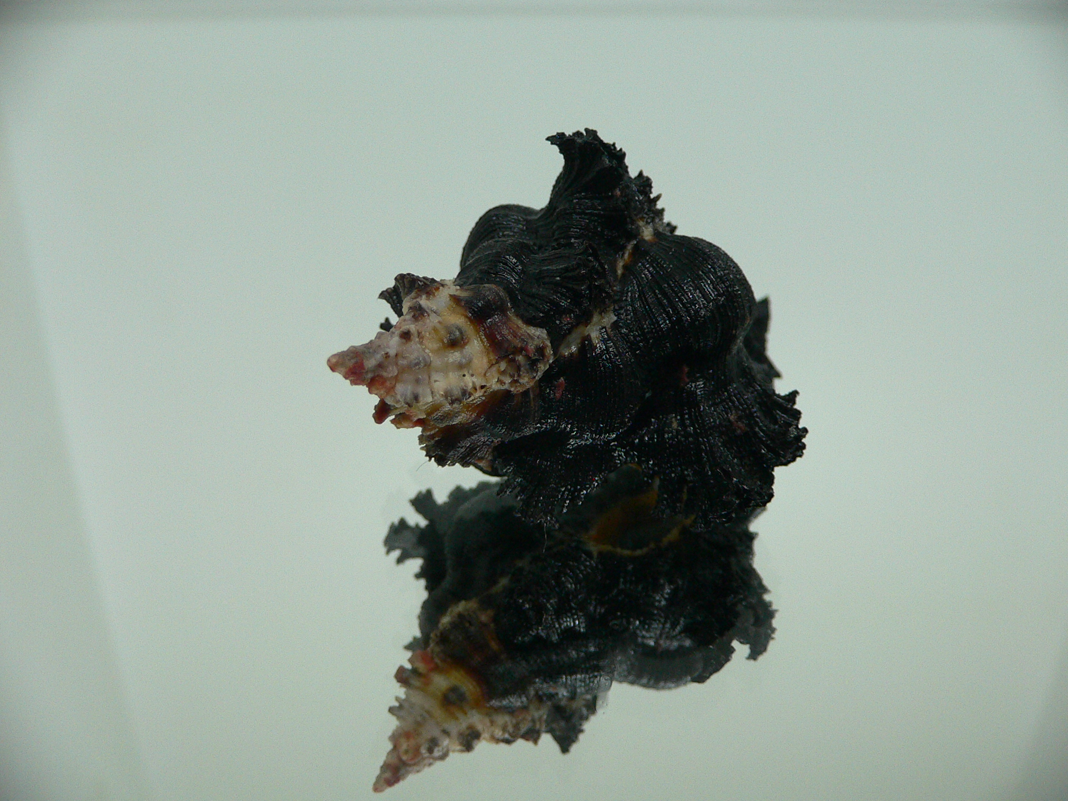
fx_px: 1080
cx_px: 534
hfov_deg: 52.6
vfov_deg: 40.7
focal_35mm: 35
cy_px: 400
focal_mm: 4.6
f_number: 2.8
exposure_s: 1/60
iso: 150
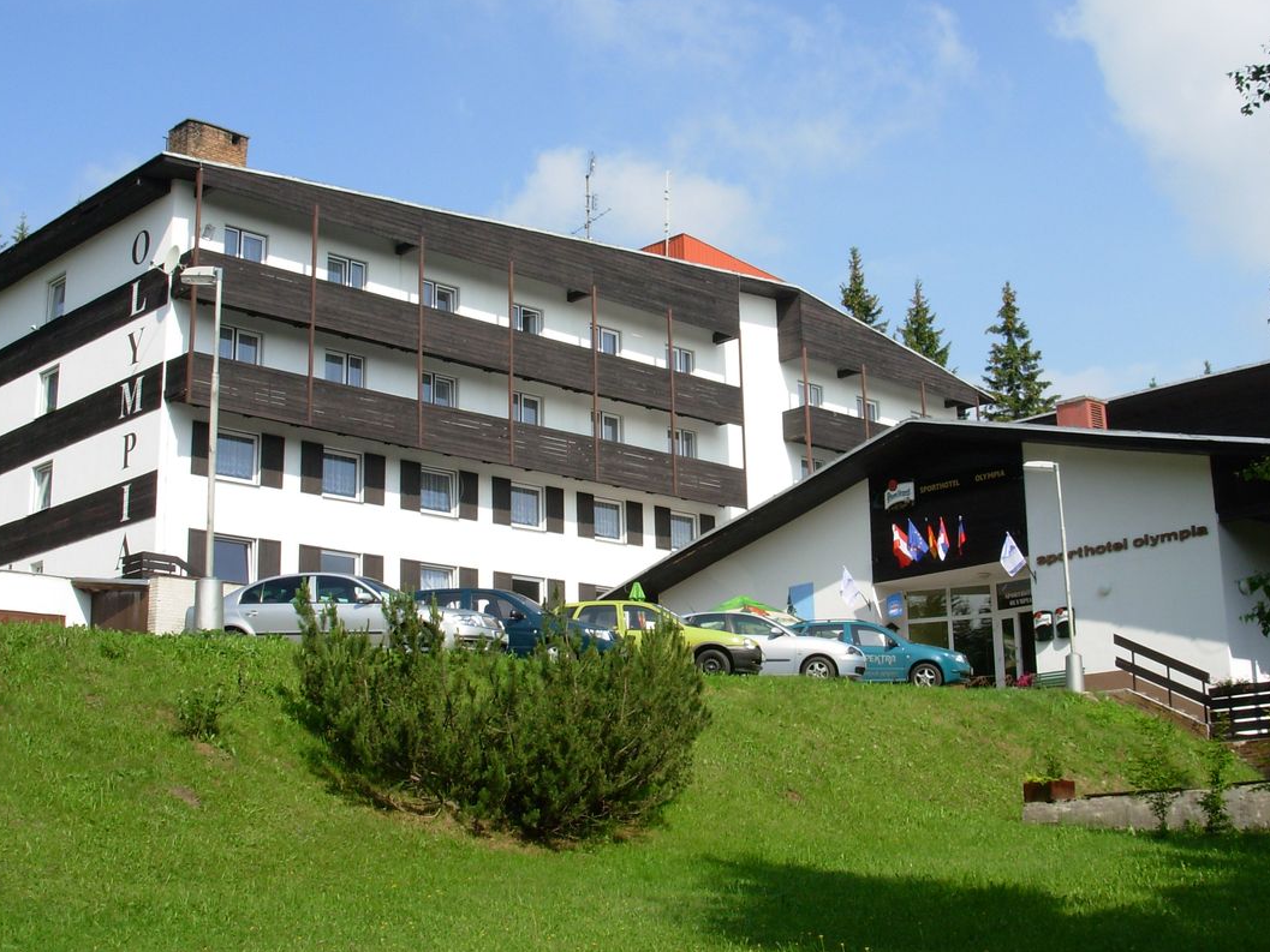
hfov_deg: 41.1
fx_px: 1688
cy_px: 455
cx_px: 758
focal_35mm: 46
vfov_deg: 31.5
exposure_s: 1/406
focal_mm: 6.3
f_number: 4.9
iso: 50
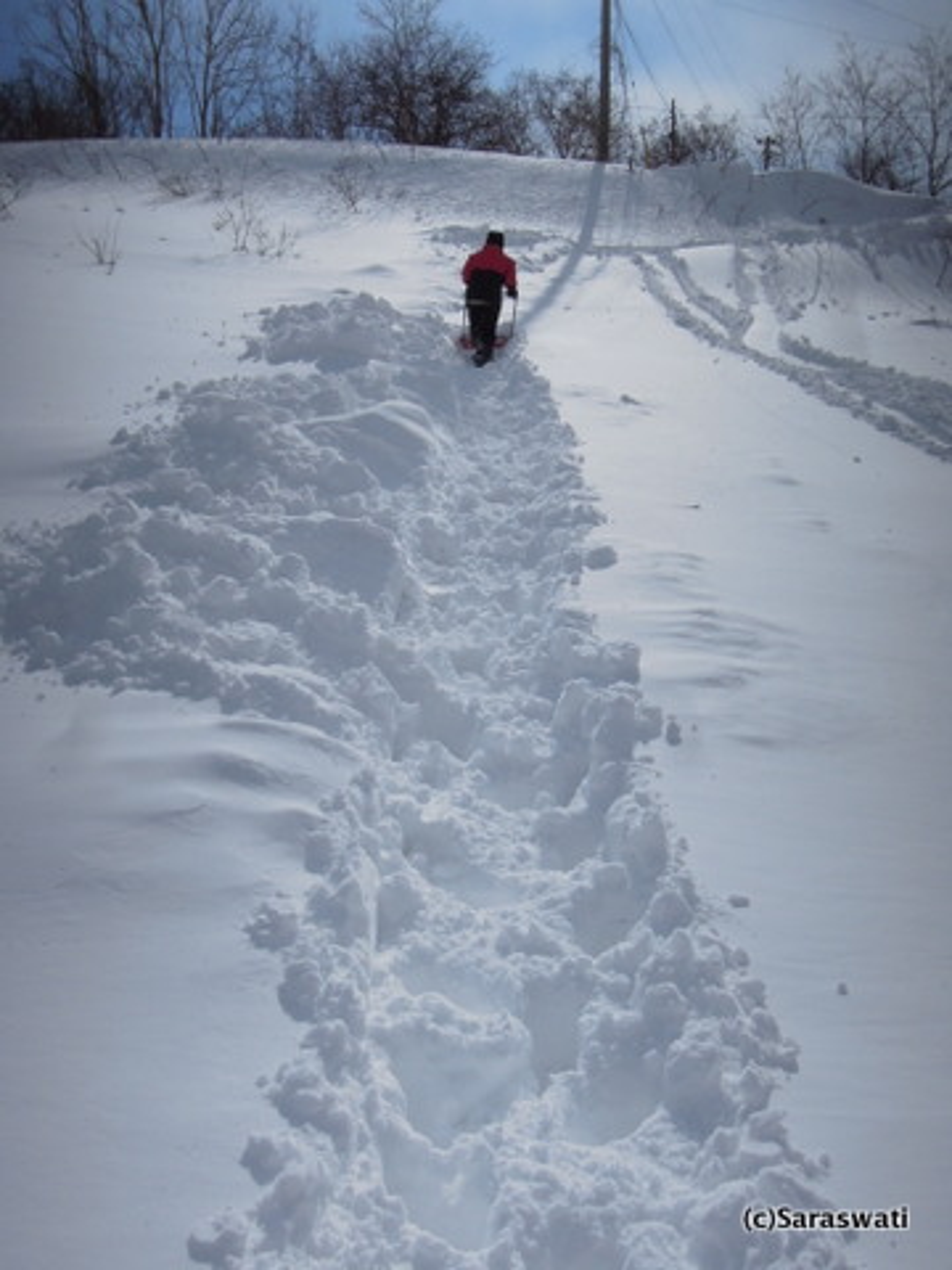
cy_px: 635
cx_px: 476
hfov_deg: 40.7
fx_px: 1283
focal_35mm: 35
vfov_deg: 52.6
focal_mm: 6.3
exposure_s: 1/2000
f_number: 8
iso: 160
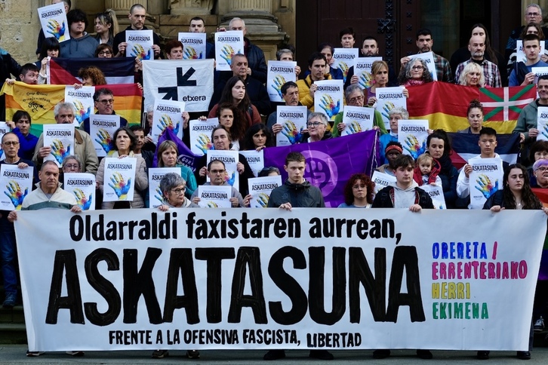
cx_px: 274
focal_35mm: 109
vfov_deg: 12.6
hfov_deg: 18.8
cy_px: 182
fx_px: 1659
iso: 400
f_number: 5.6
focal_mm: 73
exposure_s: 1/100
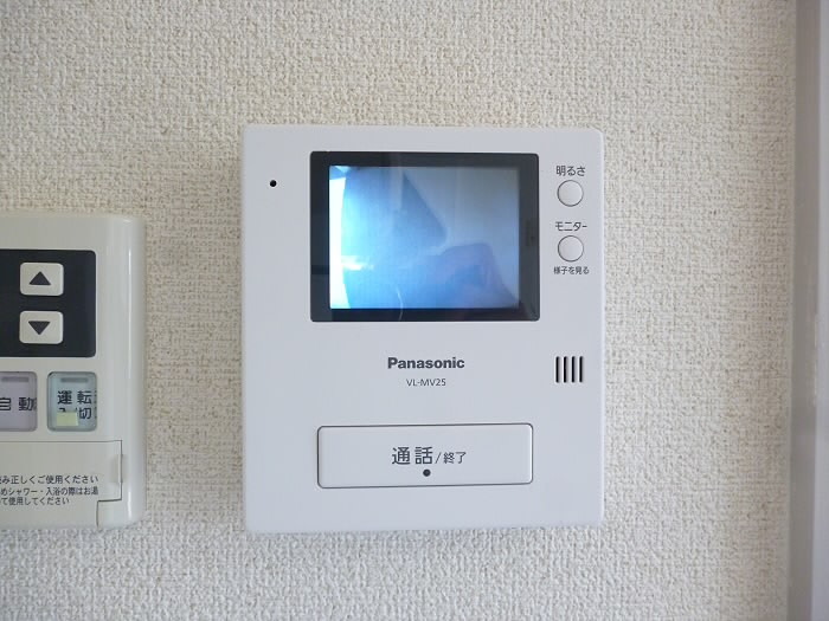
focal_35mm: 28
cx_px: 414
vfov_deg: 49.7
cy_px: 310
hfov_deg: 63.4
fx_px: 671
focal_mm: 5
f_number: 3.1
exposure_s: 1/60
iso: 400
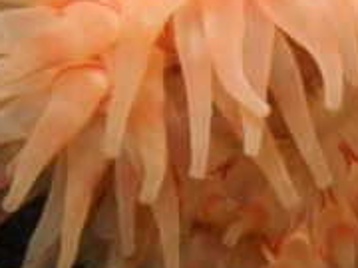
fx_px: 931
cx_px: 310
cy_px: 88
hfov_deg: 21.4
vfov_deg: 16.4
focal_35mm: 90
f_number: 6.3
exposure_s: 1/30
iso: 200
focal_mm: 6
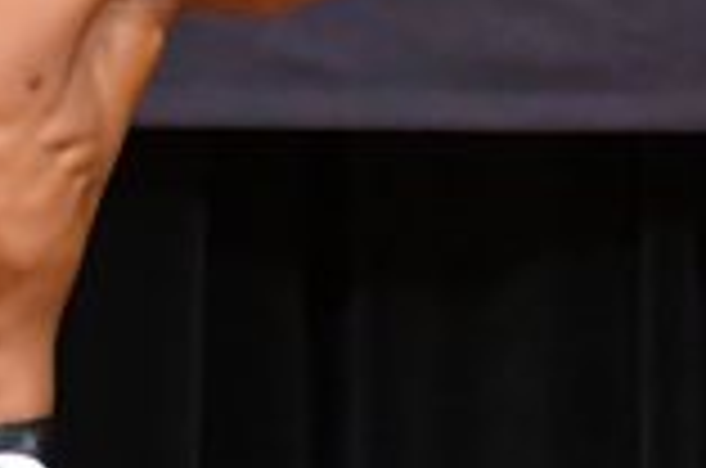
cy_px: 495
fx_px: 26108
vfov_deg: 1.0
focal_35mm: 1334
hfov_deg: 1.5
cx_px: -236
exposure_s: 1/400
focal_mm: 180
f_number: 5.6
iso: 5000
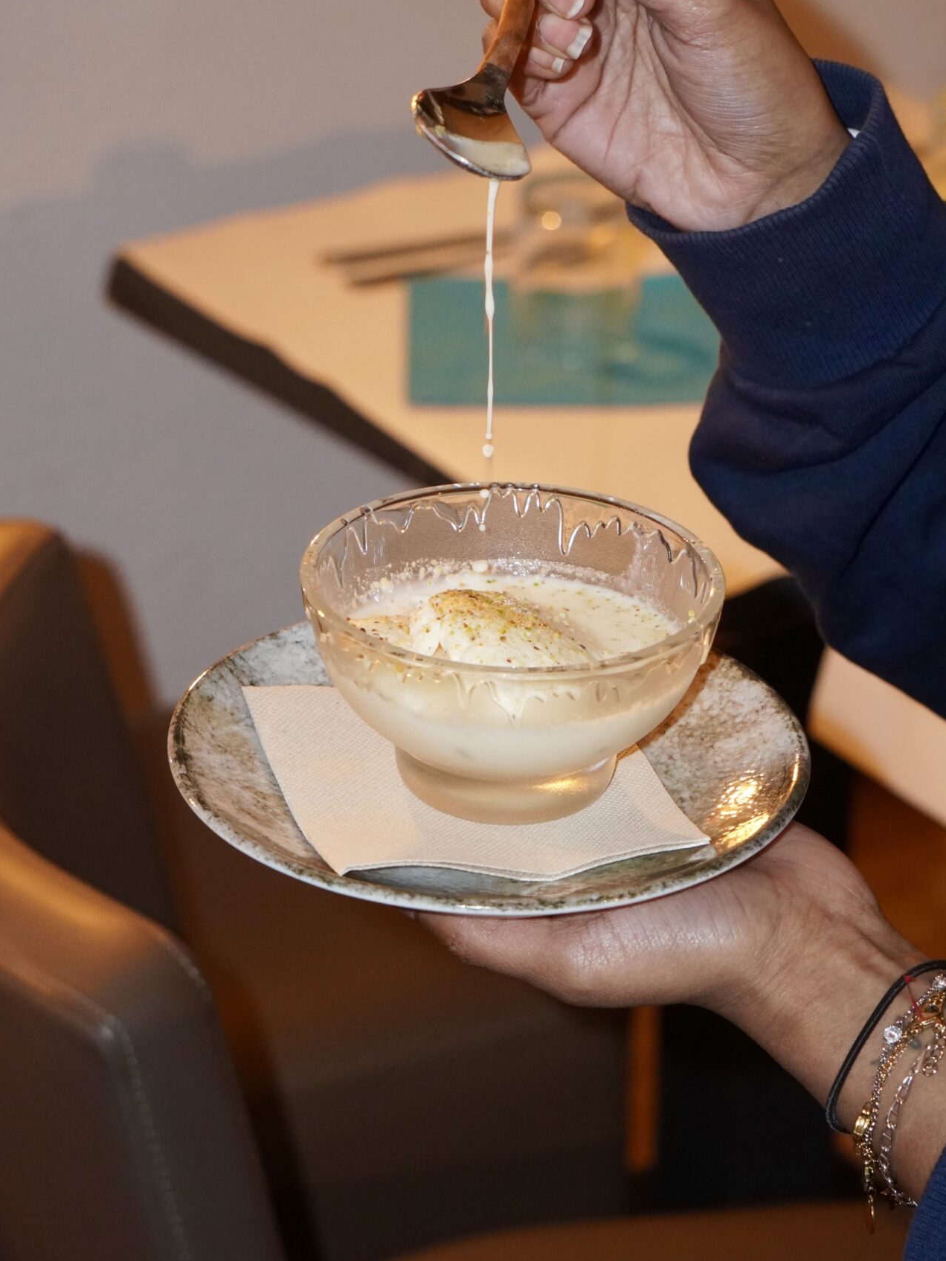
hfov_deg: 15.1
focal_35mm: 98
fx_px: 3570
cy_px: 641
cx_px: 474
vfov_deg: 20.0
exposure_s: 1/80
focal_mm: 60
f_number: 6.3
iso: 2500
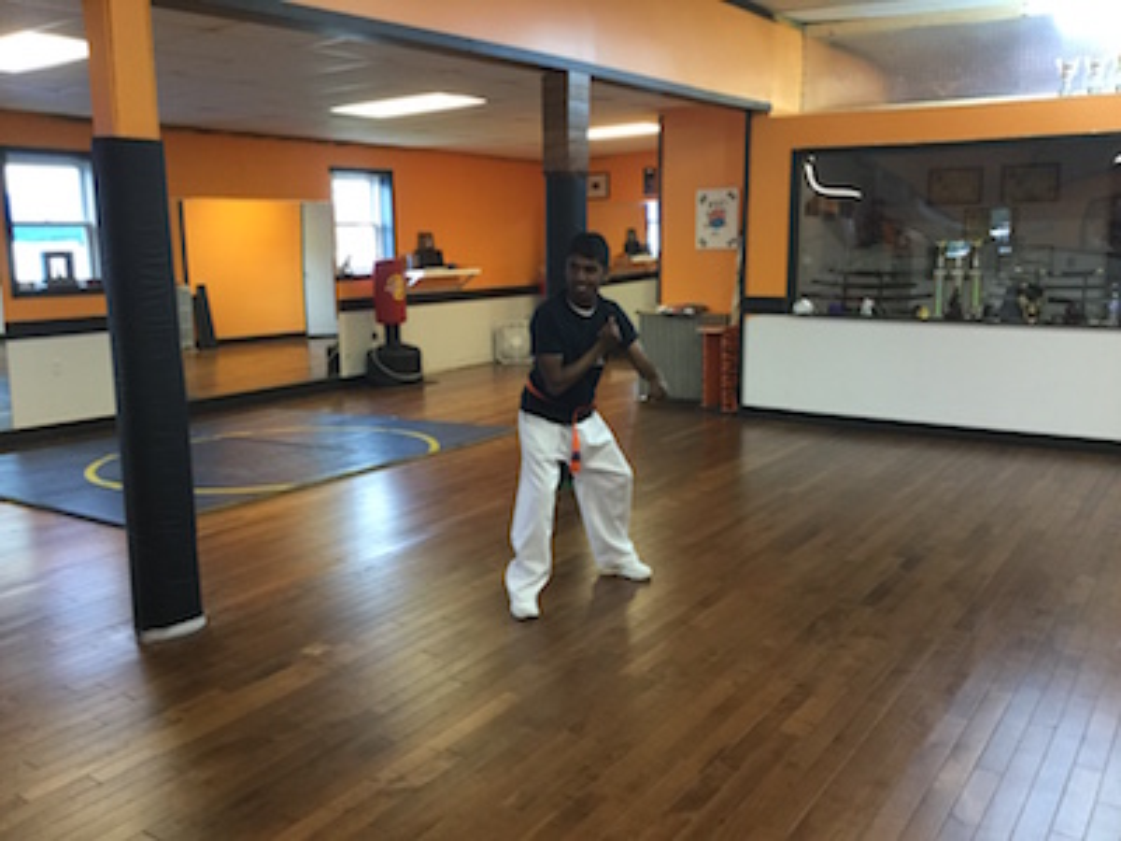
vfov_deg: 45.4
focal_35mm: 31
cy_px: 420
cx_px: 560
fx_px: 1004
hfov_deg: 58.4
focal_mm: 3.3
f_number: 2.4
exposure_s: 1/30
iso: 125
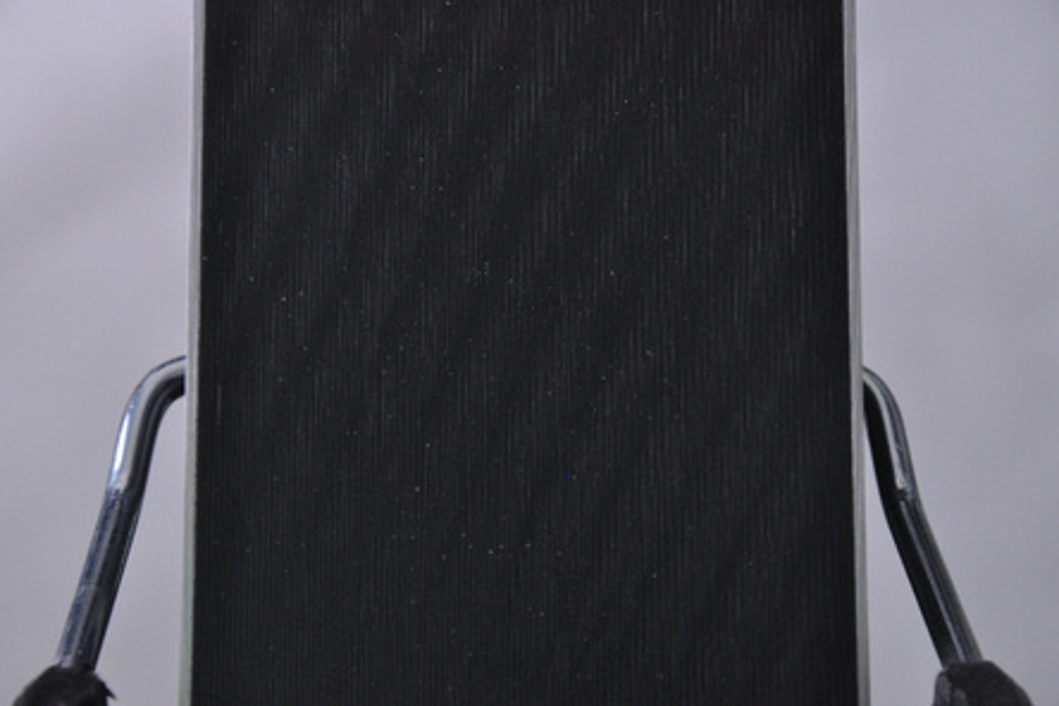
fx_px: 4692
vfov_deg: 8.6
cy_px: 352
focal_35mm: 160
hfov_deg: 12.9
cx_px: 527
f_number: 9.5
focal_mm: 105
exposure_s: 1/125
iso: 3200
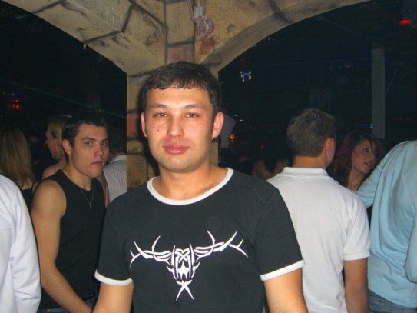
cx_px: 205
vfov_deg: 34.3
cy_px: 169
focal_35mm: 42
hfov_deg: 44.8
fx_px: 506
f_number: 2.8
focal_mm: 7.9
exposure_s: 1/60
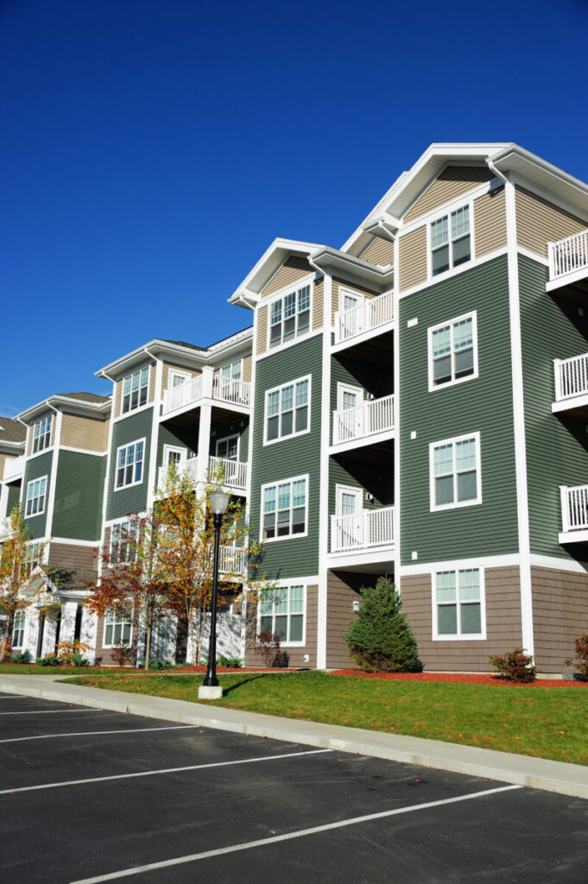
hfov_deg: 36.8
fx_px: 883
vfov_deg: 53.2
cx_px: 294
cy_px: 442
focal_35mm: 36
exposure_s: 1/1250
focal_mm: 36
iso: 200
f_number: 7.1
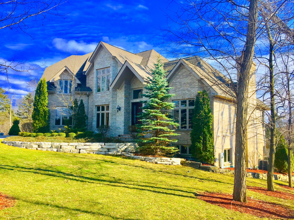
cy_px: 110
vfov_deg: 48.2
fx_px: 246
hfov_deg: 61.7
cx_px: 147
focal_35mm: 29
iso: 25
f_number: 2.2
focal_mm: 4.15
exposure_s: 1/1183
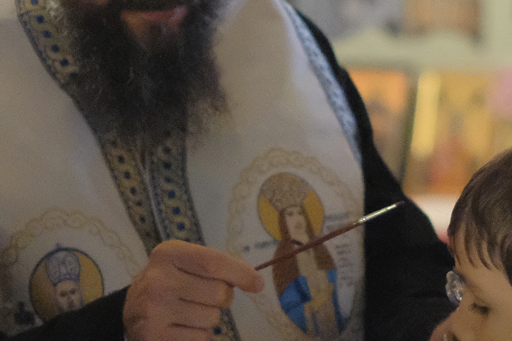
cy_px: 200
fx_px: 3257
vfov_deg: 6.0
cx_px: 469
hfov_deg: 9.0
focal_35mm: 229
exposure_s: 1/125
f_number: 1.4
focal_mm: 35
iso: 8000
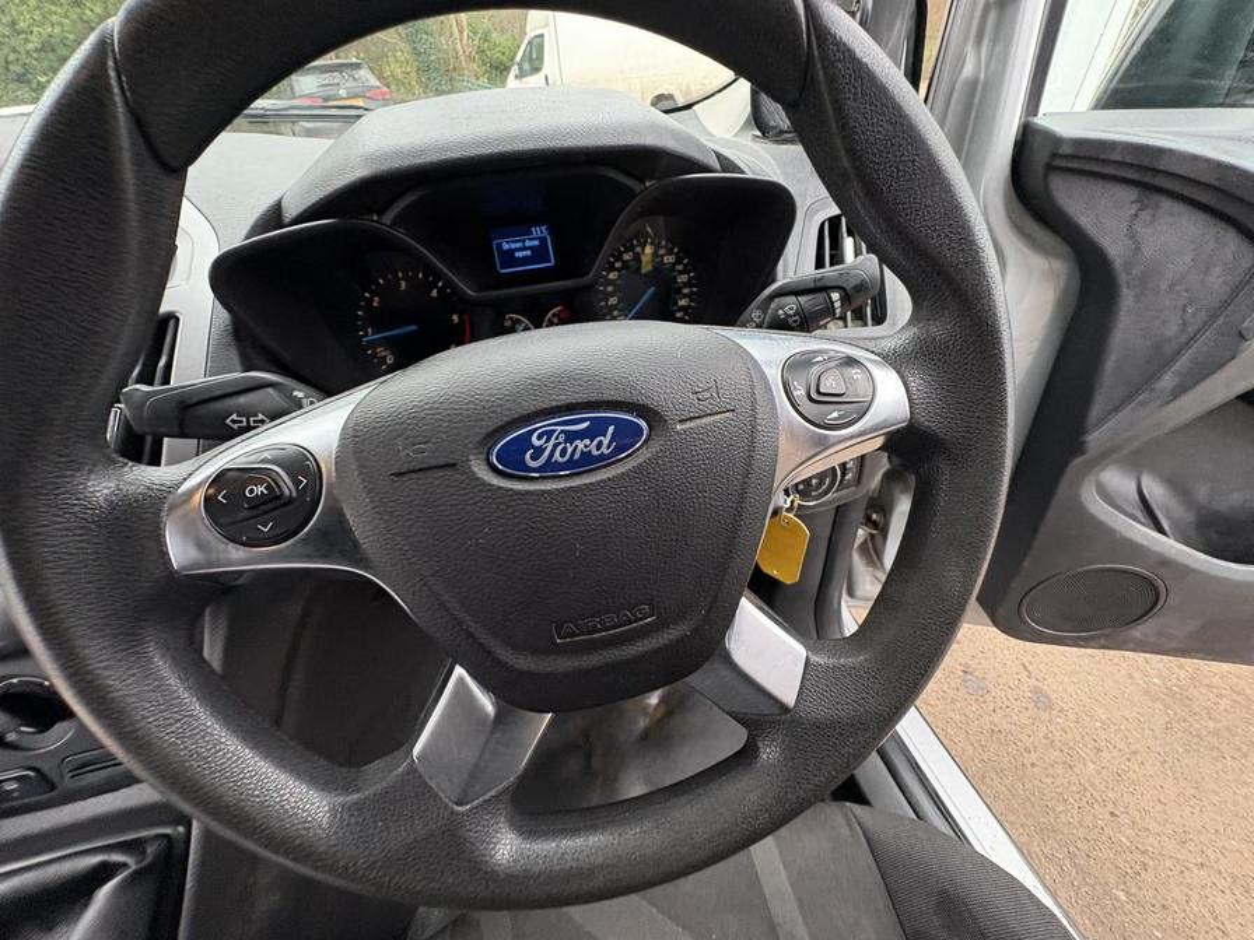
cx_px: 627
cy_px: 470
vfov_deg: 85.7
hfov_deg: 102.1
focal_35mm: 14
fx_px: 507
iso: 200
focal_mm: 2.22
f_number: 2.2
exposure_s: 1/97
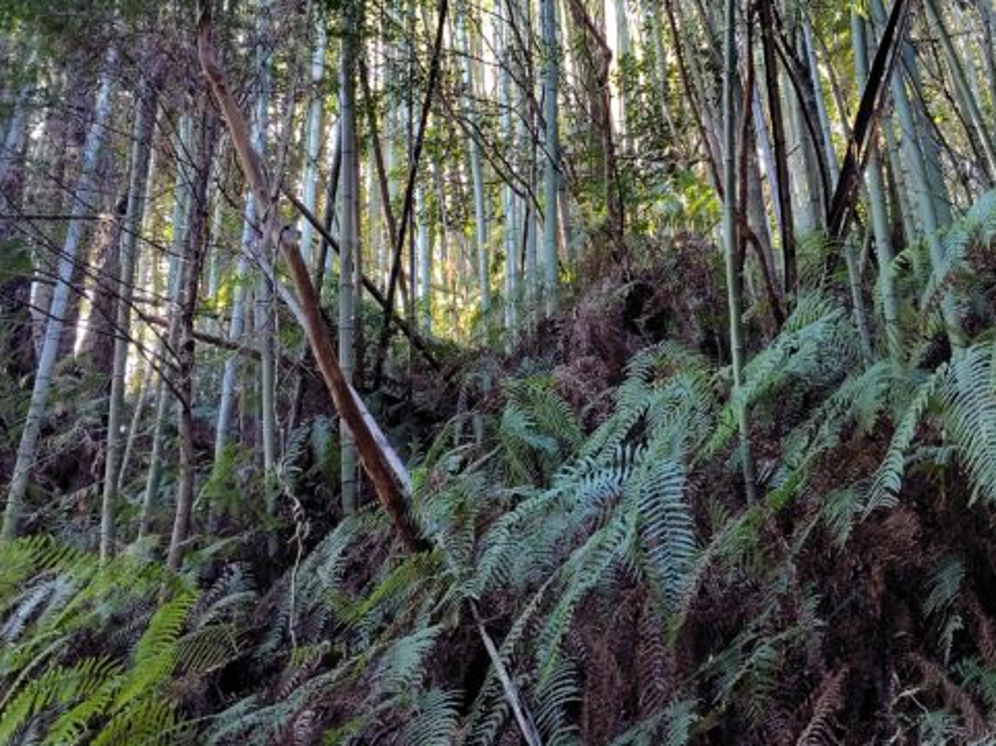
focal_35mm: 49
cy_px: 182
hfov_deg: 38.8
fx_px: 1409
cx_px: 590
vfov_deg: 29.2
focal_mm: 5.6
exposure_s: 1/120
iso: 293
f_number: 1.9
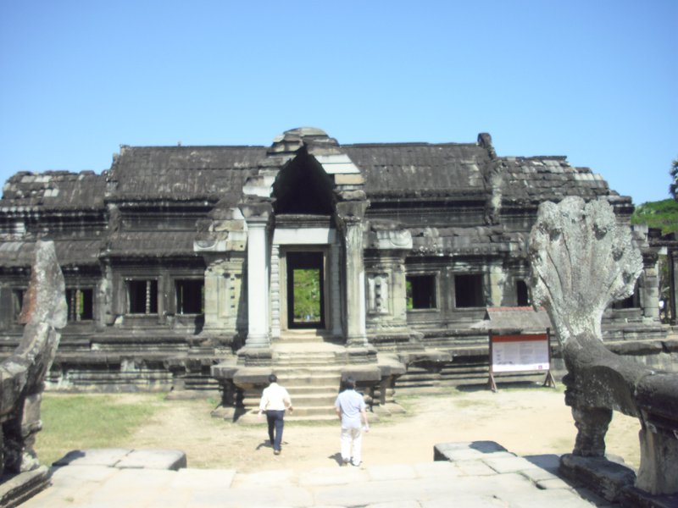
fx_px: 744
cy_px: 254
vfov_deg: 37.7
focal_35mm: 38
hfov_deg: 49.0
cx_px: 339
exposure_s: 1/160
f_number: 8
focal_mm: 6.2
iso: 100
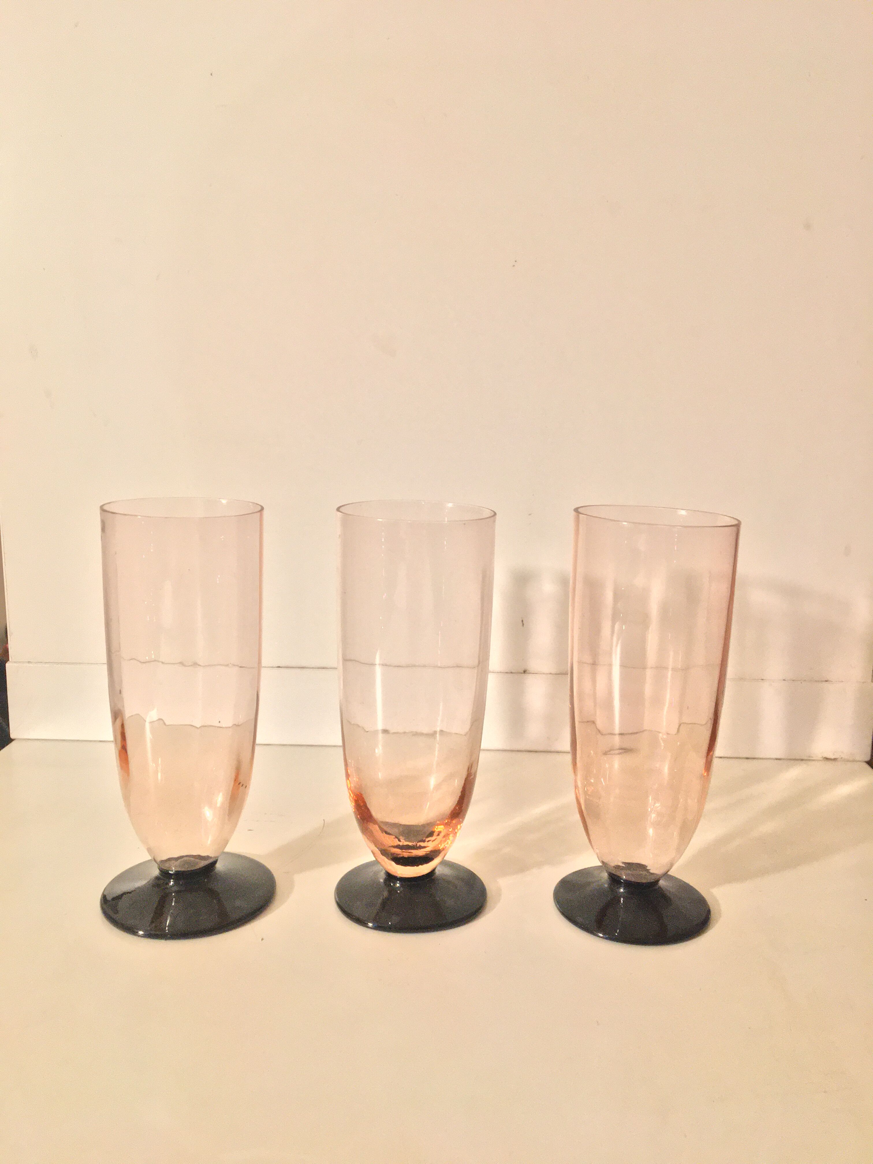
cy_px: 582
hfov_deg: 48.2
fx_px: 975
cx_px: 436
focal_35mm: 29
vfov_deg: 61.7
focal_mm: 4.15
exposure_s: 1/33
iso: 200
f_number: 2.2
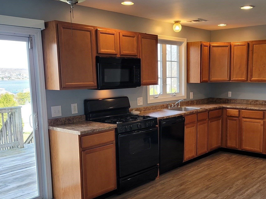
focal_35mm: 40
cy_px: 124
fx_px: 307
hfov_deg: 46.4
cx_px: 165
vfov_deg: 35.8
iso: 80
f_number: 1.8
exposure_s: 1/120
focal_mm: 7
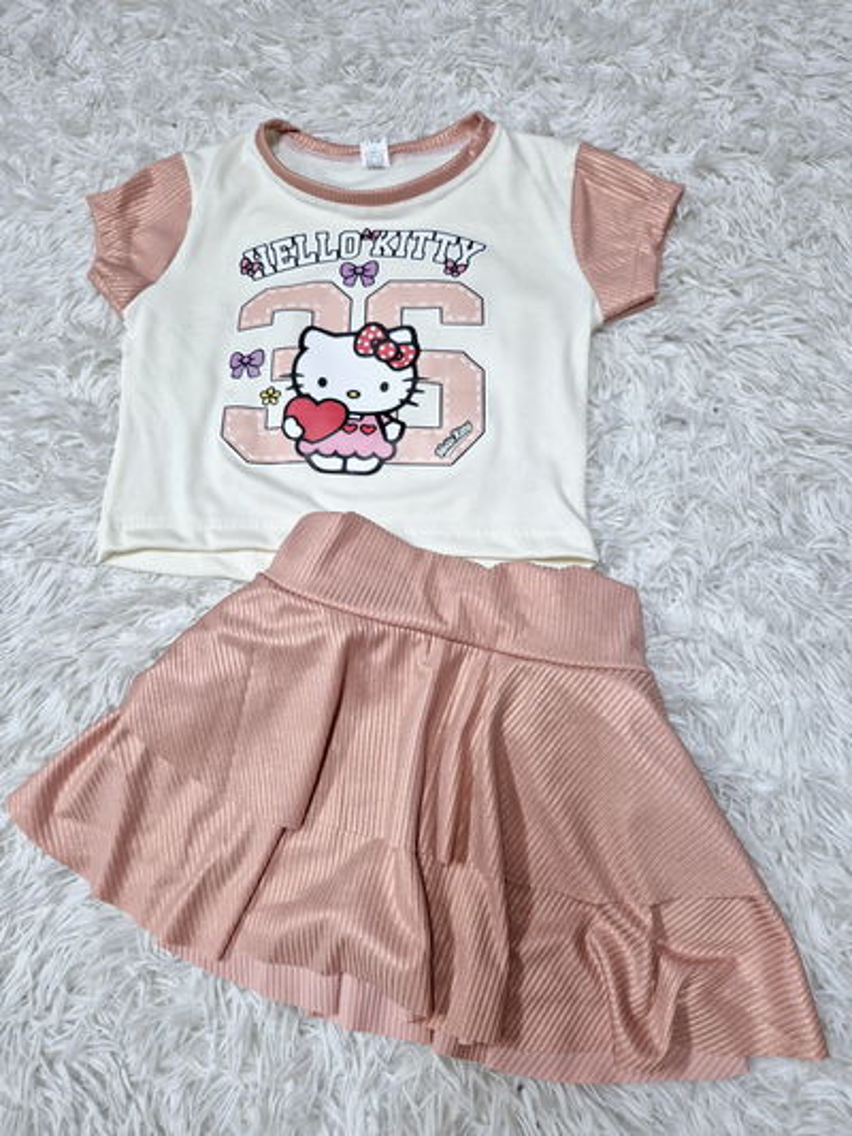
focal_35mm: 23
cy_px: 568
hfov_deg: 58.9
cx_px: 426
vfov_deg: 73.9
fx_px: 754
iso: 320
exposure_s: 1/100
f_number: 1.8
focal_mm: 5.4
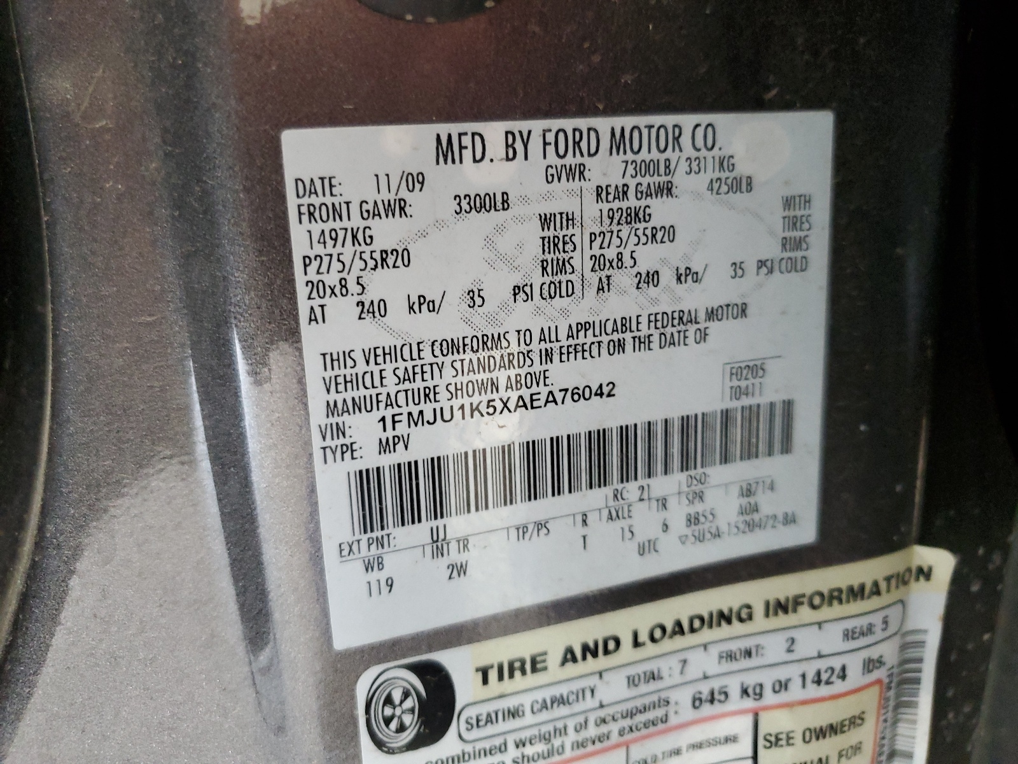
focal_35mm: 26
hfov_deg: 67.3
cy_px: 382
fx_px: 765
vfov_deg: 53.1
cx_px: 509
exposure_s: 1/40
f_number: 1.5
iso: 284
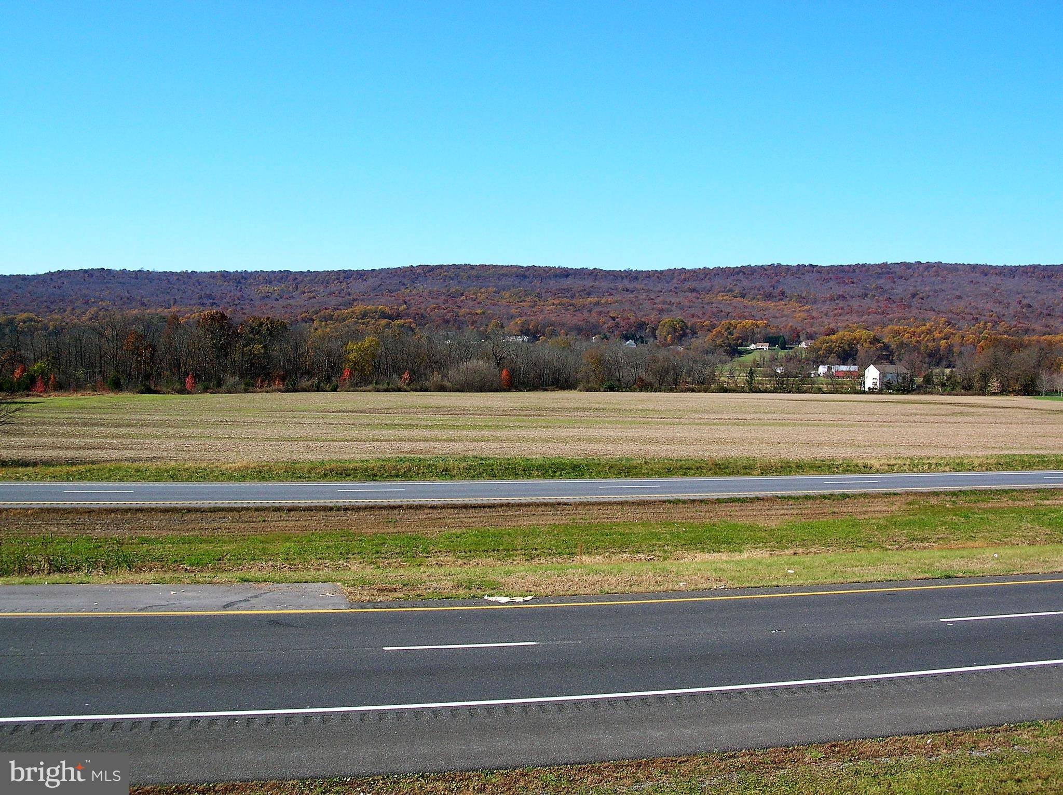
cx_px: 532
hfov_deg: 51.4
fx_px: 1104
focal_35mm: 36
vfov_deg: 39.6
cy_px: 398
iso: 71
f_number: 3.7
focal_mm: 6
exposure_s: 1/602
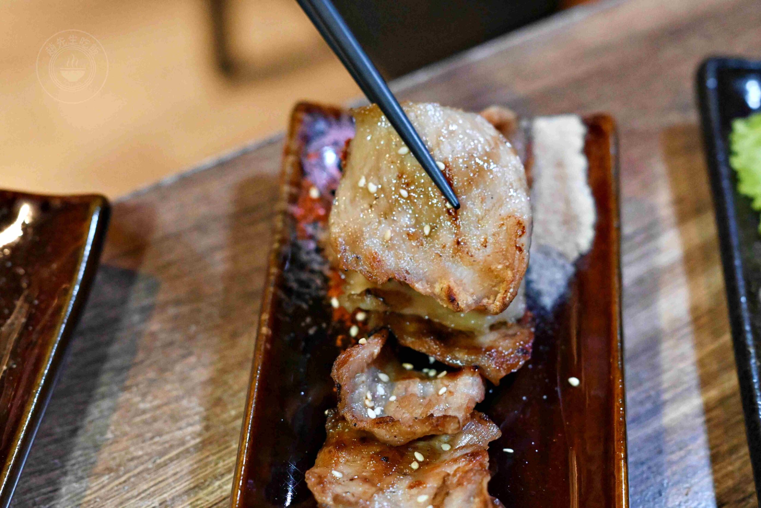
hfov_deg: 27.0
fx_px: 1585
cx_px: 380
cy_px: 254
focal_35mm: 75
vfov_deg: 18.2
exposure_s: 1/320
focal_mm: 50
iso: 7200
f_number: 3.2
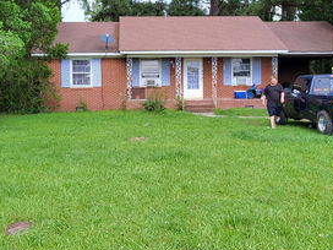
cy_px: 108
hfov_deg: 38.9
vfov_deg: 29.6
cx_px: 174
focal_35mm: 49
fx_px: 471
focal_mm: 5.4
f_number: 1.8
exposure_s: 1/299
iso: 40
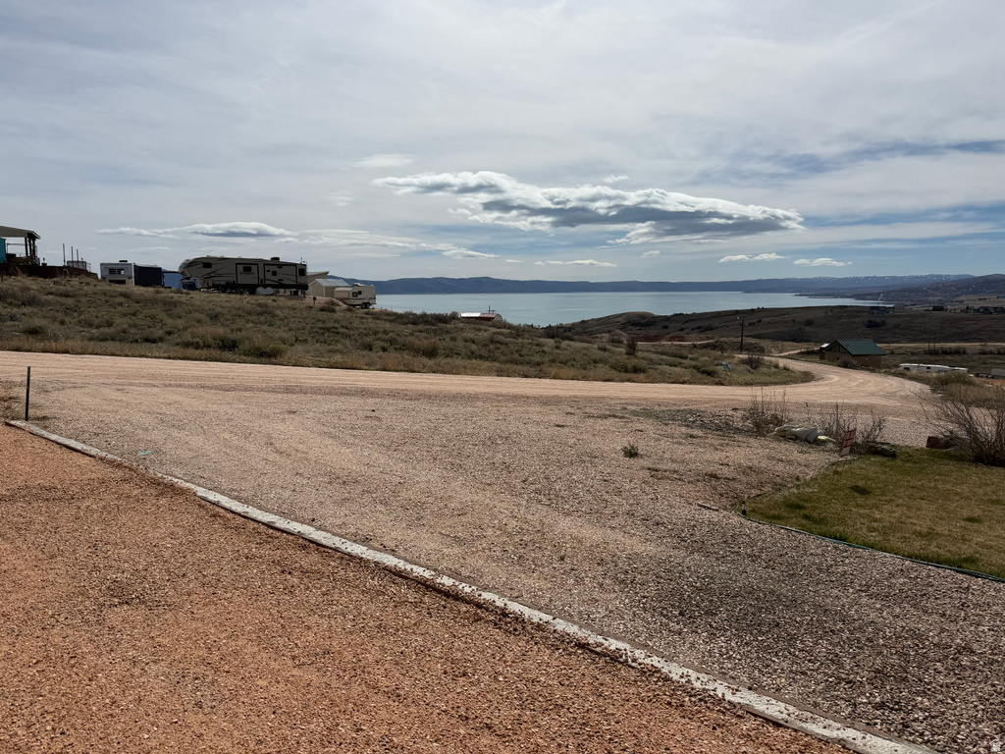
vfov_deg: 56.8
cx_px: 502
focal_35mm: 24
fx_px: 697
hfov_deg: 71.6
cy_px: 377
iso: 80
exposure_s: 1/22727
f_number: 1.78
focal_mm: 6.76
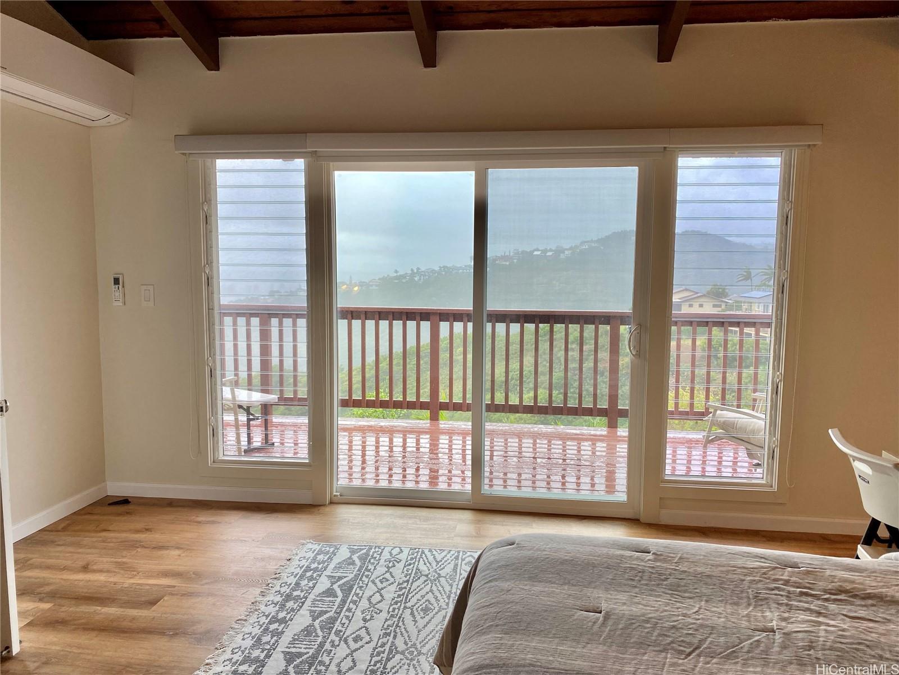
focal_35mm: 26
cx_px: 450
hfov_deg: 67.3
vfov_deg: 53.1
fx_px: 675
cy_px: 338
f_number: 1.8
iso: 32
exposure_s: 1/348
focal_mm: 4.25
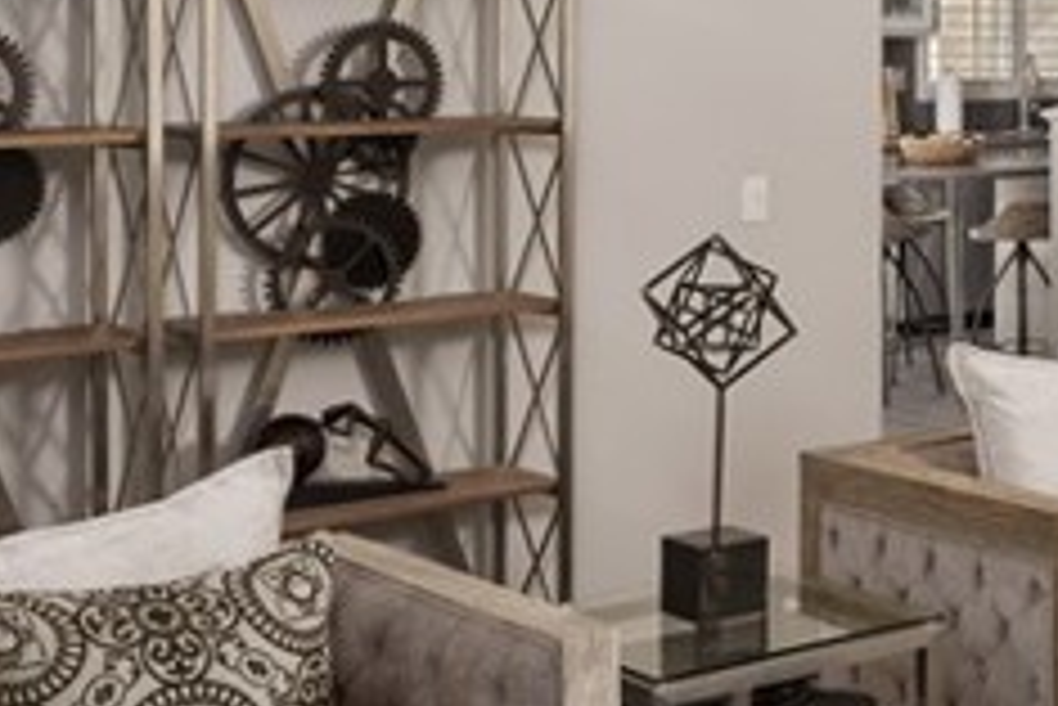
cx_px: 1432
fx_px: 2291
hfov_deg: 22.7
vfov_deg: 17.2
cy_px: 22
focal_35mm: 78
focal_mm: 17.9
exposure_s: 1/80
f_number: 11
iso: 400
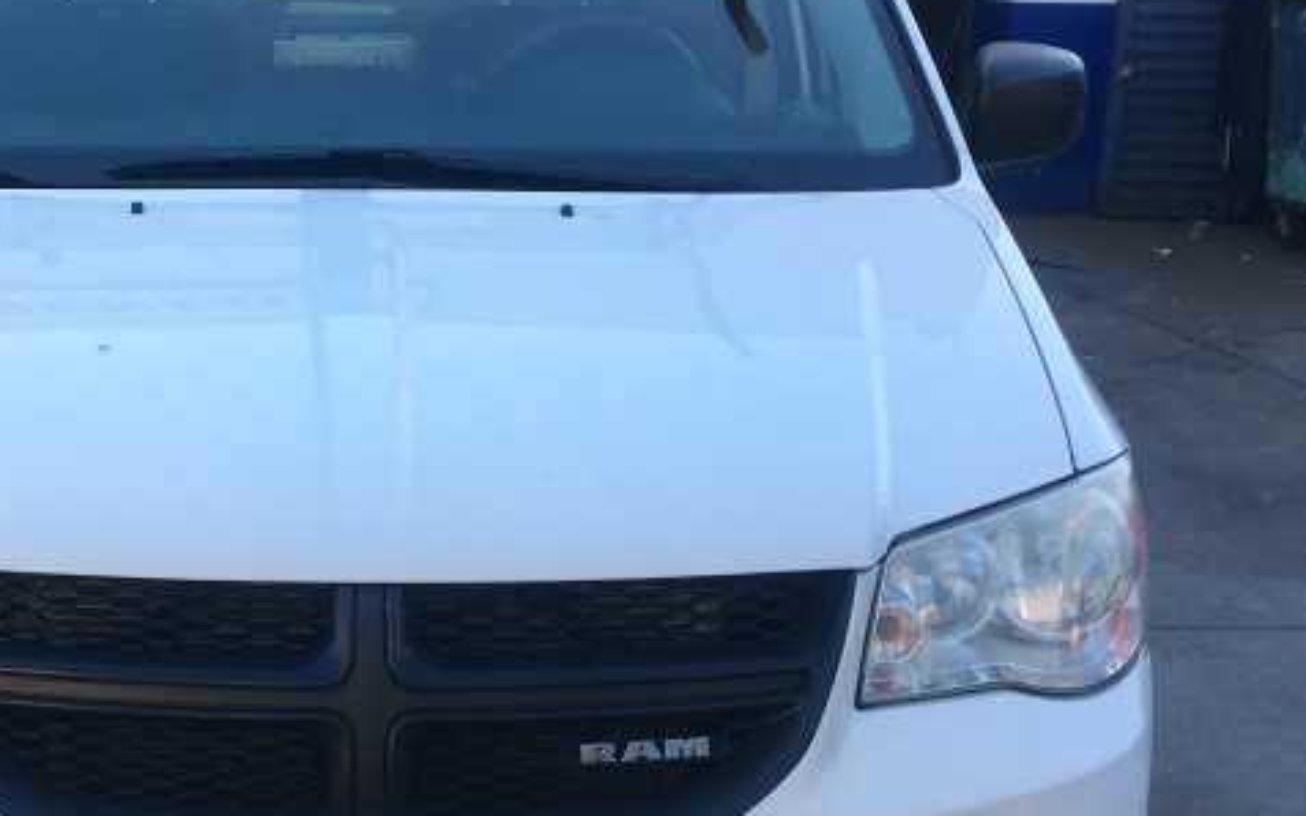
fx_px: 2349
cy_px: 531
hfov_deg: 30.4
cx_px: 296
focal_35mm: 66
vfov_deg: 19.7
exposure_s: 1/382
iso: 25
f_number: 2.2
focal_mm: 4.15
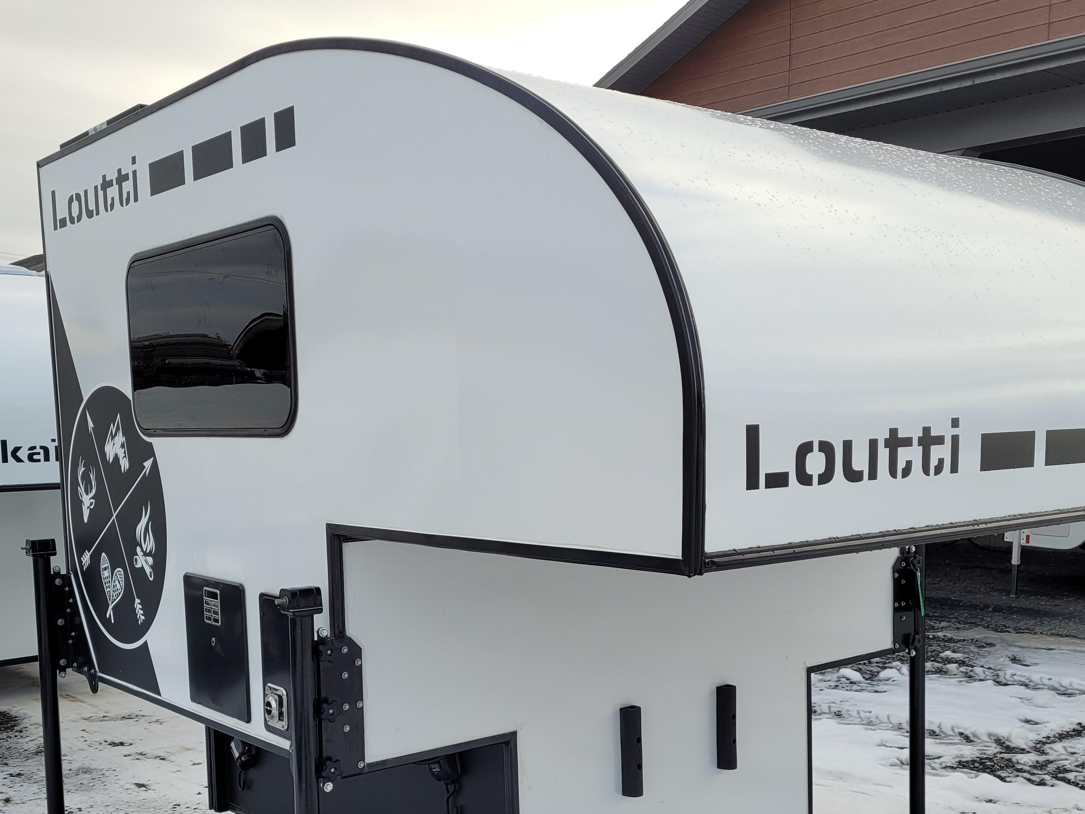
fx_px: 1254
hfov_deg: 46.8
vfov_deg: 35.4
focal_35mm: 40
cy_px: 578
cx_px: 545
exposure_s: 1/814
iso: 40
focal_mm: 5.4
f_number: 1.8
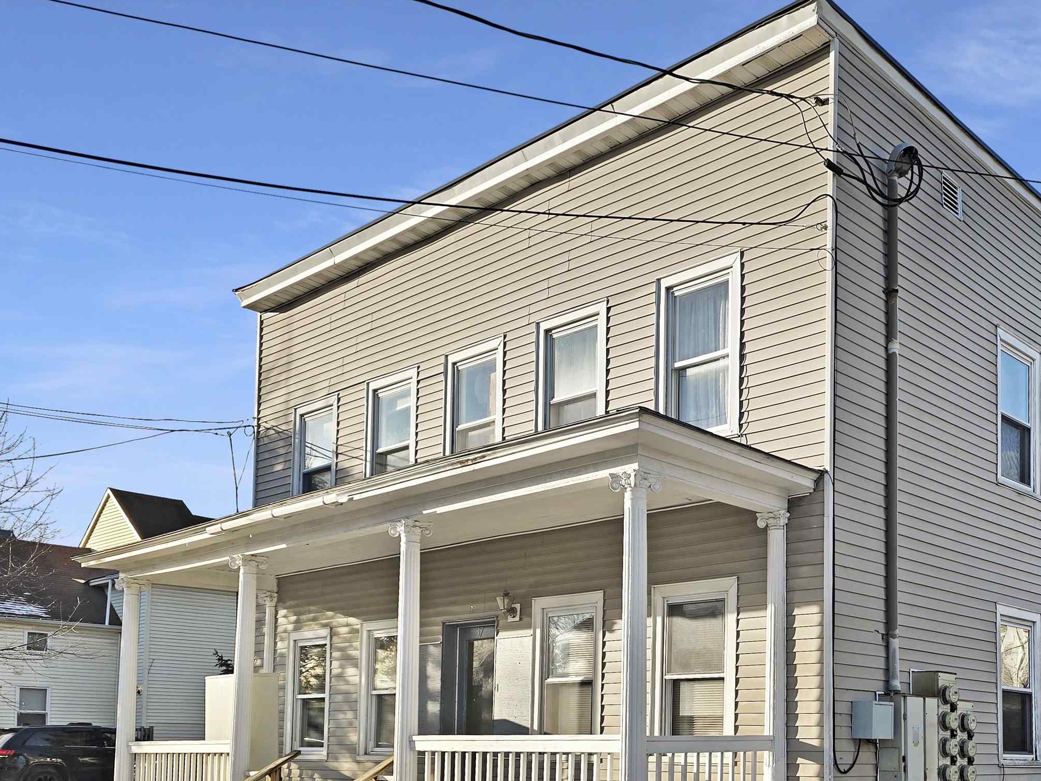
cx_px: 748
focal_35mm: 35
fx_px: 1052
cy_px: 518
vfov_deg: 40.2
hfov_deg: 51.0
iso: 12
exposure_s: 1/503
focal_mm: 6.3
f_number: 1.7
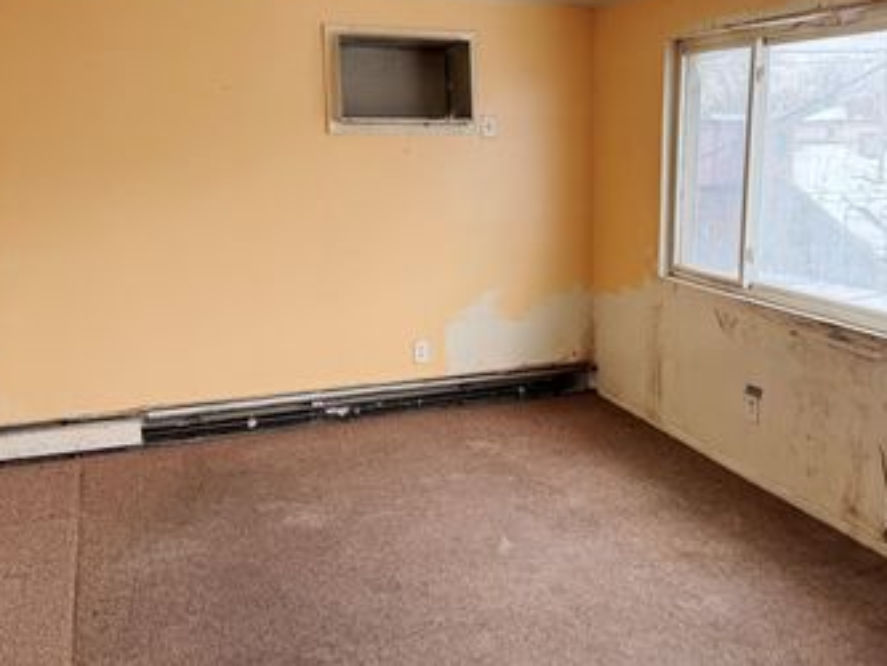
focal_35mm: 36
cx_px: 557
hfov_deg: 50.8
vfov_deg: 39.6
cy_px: 294
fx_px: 923
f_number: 1.78
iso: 125
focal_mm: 6.76
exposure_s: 1/236
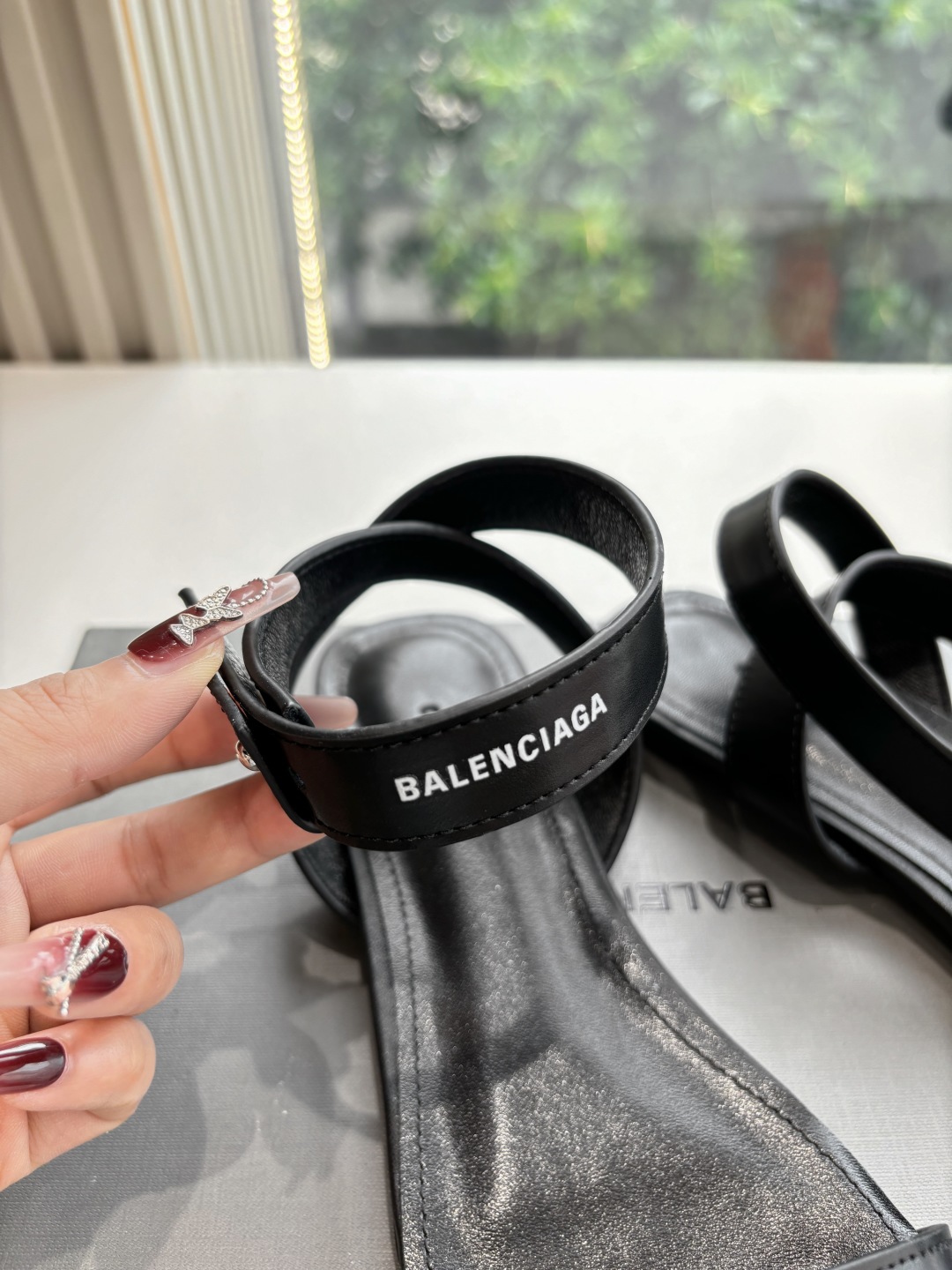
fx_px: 953
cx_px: 476
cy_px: 635
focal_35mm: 26
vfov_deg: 67.3
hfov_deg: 53.1
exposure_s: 1/172
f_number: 1.6
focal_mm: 5.96
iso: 64
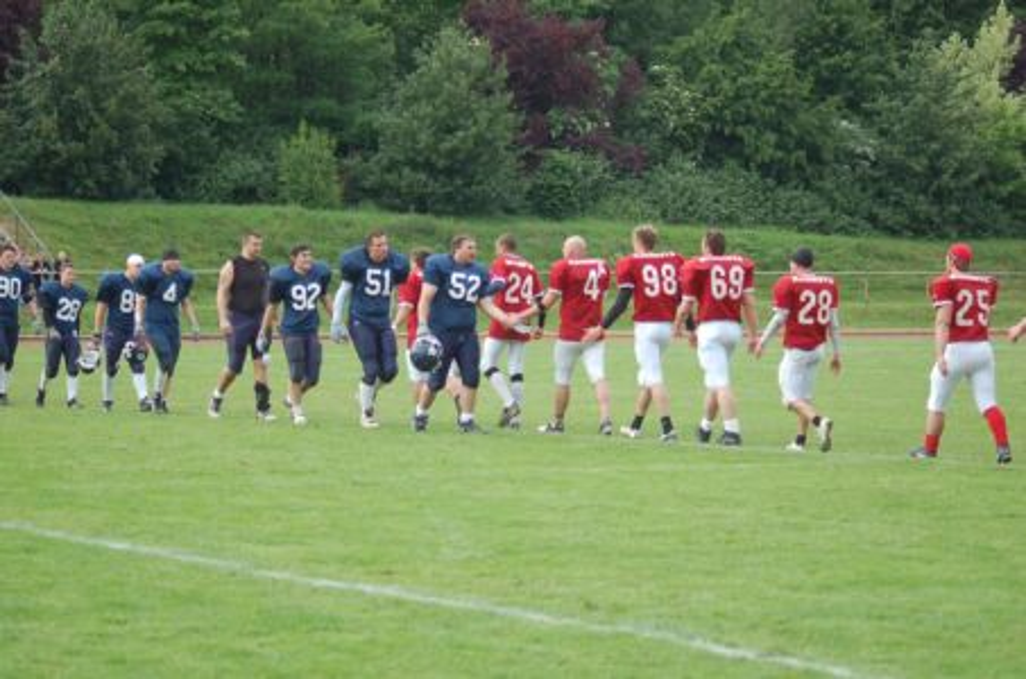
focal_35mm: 105
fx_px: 2986
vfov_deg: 13.0
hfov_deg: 19.5
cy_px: 340
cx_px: 513
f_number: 4
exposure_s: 1/640
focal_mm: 70
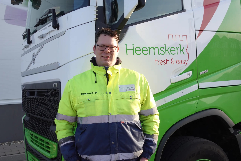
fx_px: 281
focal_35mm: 42
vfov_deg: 31.9
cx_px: 120
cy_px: 80
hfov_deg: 46.4
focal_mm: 15.87
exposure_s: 1/400
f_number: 2.8
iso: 125
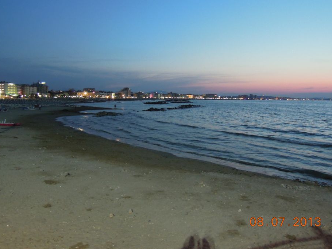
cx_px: 153
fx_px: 259
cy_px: 111
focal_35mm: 27
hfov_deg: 65.2
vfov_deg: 51.3
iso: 500
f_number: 2.8
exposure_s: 1/8
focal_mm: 4.3
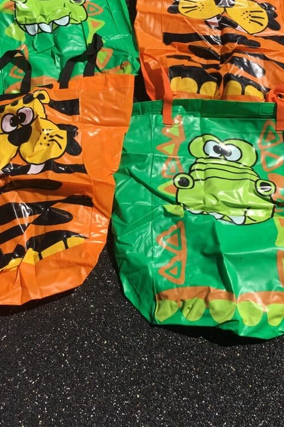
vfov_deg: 47.2
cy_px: 179
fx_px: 486
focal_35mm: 41
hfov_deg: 32.5
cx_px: 119
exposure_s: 1/2653
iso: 25
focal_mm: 4.15
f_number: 2.2
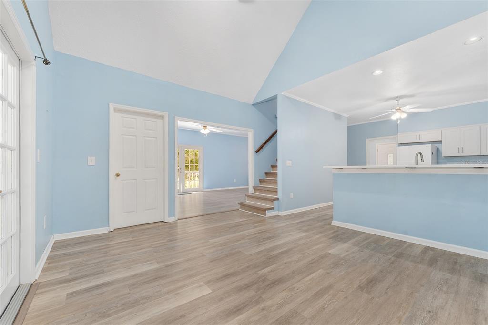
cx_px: 244
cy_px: 162
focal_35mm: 14
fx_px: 190
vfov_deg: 81.2
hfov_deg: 104.3
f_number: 7.1
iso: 400
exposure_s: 1/5
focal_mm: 14
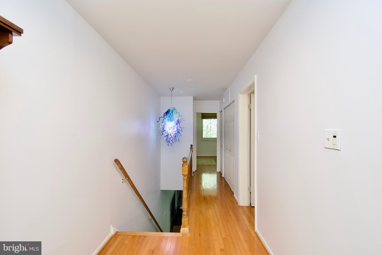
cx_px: 191
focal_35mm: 15
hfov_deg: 100.4
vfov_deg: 77.3
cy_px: 128
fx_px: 159
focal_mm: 10
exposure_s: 1/25
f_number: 7.1
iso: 320
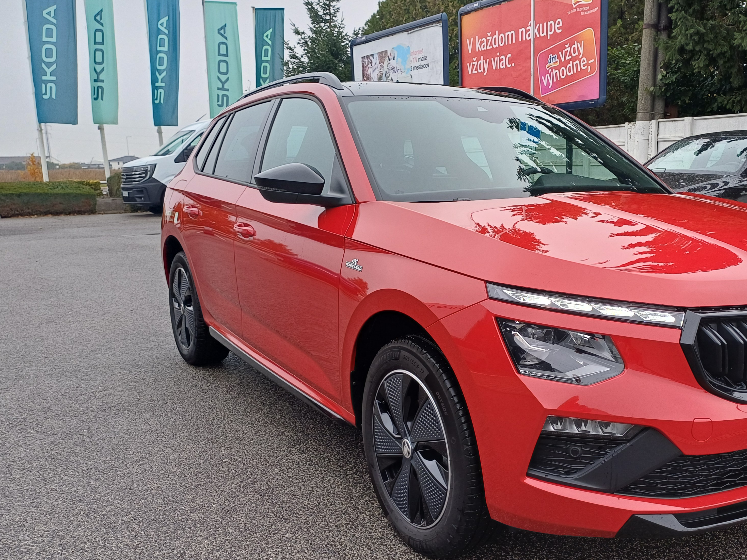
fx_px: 734
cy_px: 310
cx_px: 492
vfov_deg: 41.7
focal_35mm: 34
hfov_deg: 53.0
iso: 50
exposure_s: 1/201
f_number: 1.8
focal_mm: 4.65
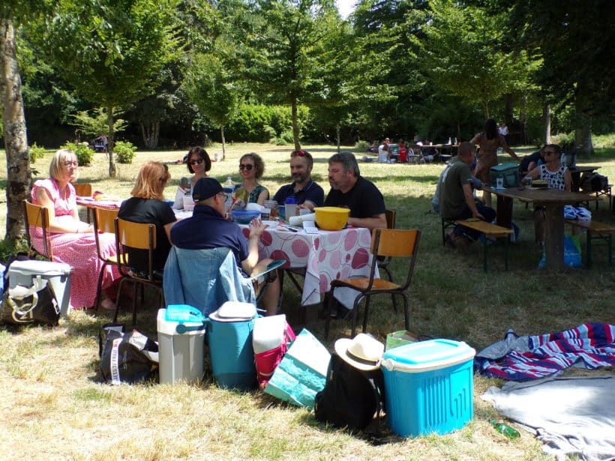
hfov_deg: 44.8
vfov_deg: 34.3
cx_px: 308
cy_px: 230
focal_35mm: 42
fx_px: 746
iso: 80
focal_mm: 7.6
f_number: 3.4
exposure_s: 1/250
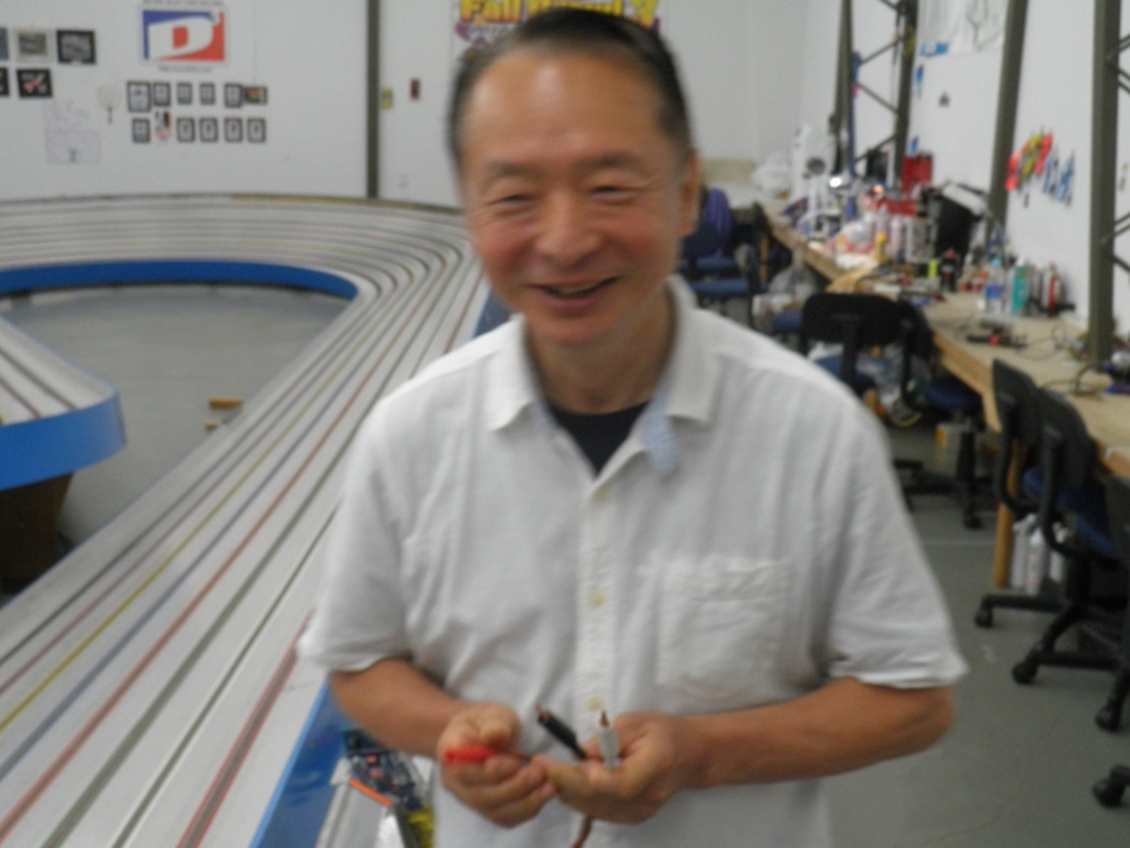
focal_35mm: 45
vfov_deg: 32.2
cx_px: 549
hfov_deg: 42.1
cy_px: 448
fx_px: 1469
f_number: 3.9
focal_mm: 7.3
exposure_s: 1/30
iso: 200
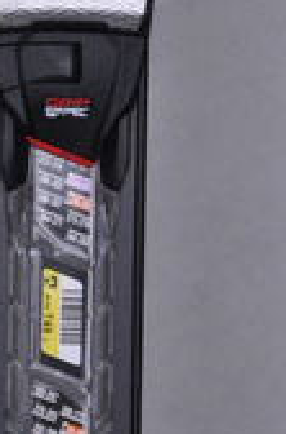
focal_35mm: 342
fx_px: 4105
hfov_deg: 4.0
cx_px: -91
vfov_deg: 6.0
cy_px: 369
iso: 3200
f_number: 11
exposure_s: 1/125
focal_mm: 85
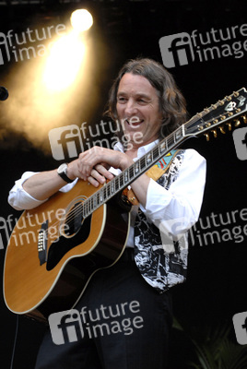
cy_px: 184
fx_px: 1077
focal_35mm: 105
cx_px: 124
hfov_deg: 13.1
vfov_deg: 19.4
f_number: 6.3
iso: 800
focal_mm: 70
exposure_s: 1/125
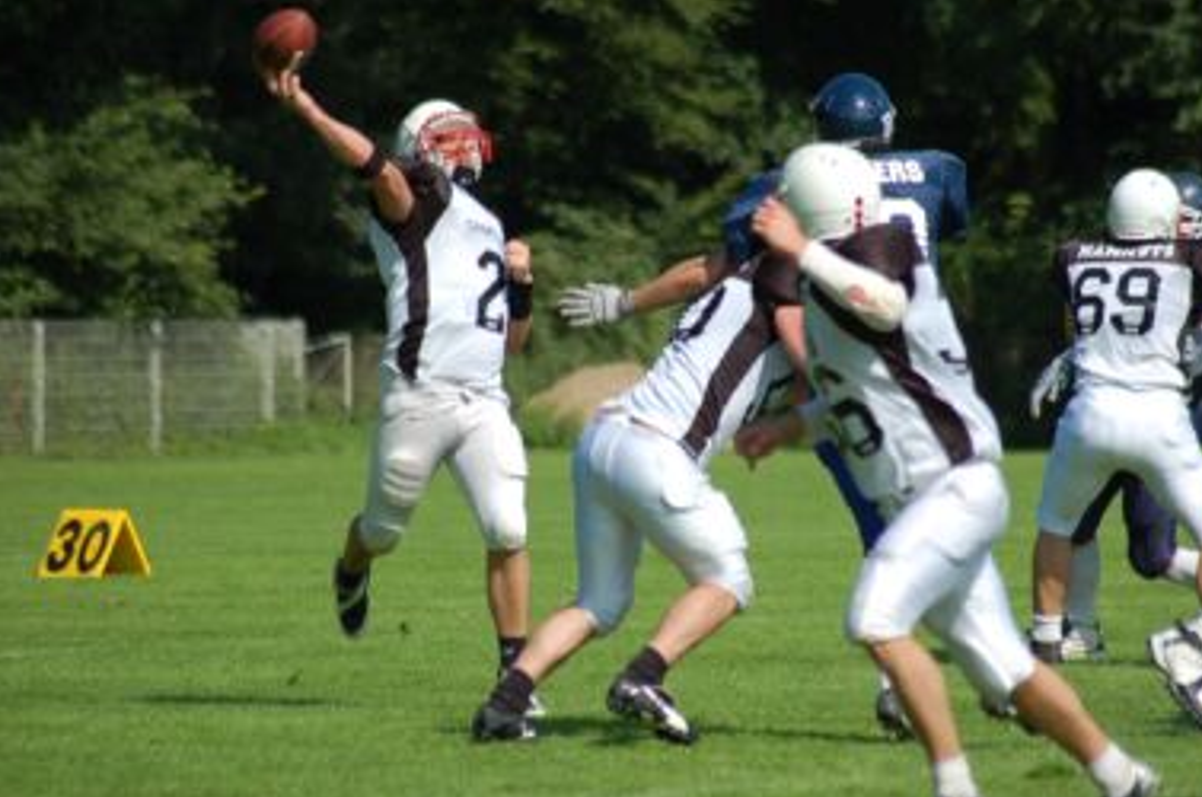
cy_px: 373
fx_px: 13199
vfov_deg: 3.5
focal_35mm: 396
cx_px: 693
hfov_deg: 5.2
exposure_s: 1/1250
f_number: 5.3
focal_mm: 220
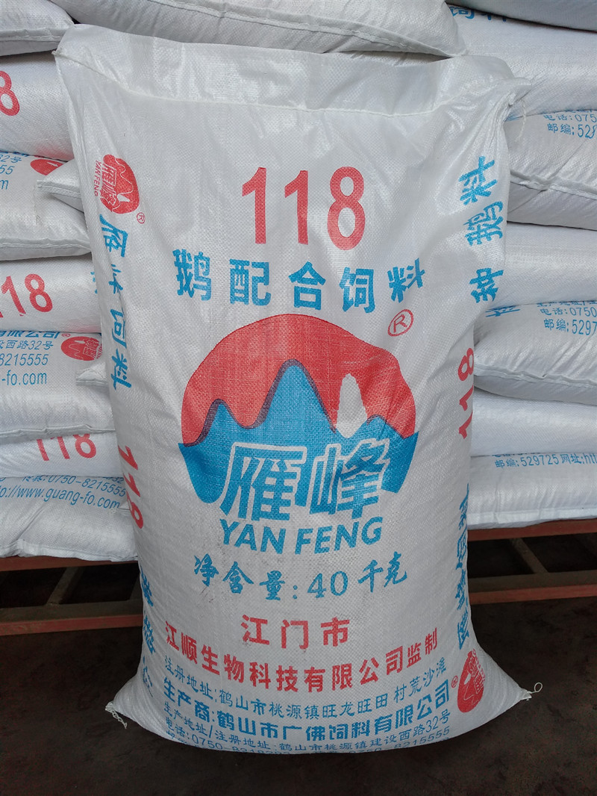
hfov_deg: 51.4
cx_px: 298
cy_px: 398
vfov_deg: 65.3
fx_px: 621
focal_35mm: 27
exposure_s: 1/100
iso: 100
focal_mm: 3.66
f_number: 2
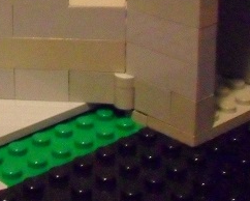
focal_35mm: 87
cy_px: -69
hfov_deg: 21.0
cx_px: -13
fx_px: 644
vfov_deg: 16.6
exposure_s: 1/15
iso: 800
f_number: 3.5
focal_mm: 4.9
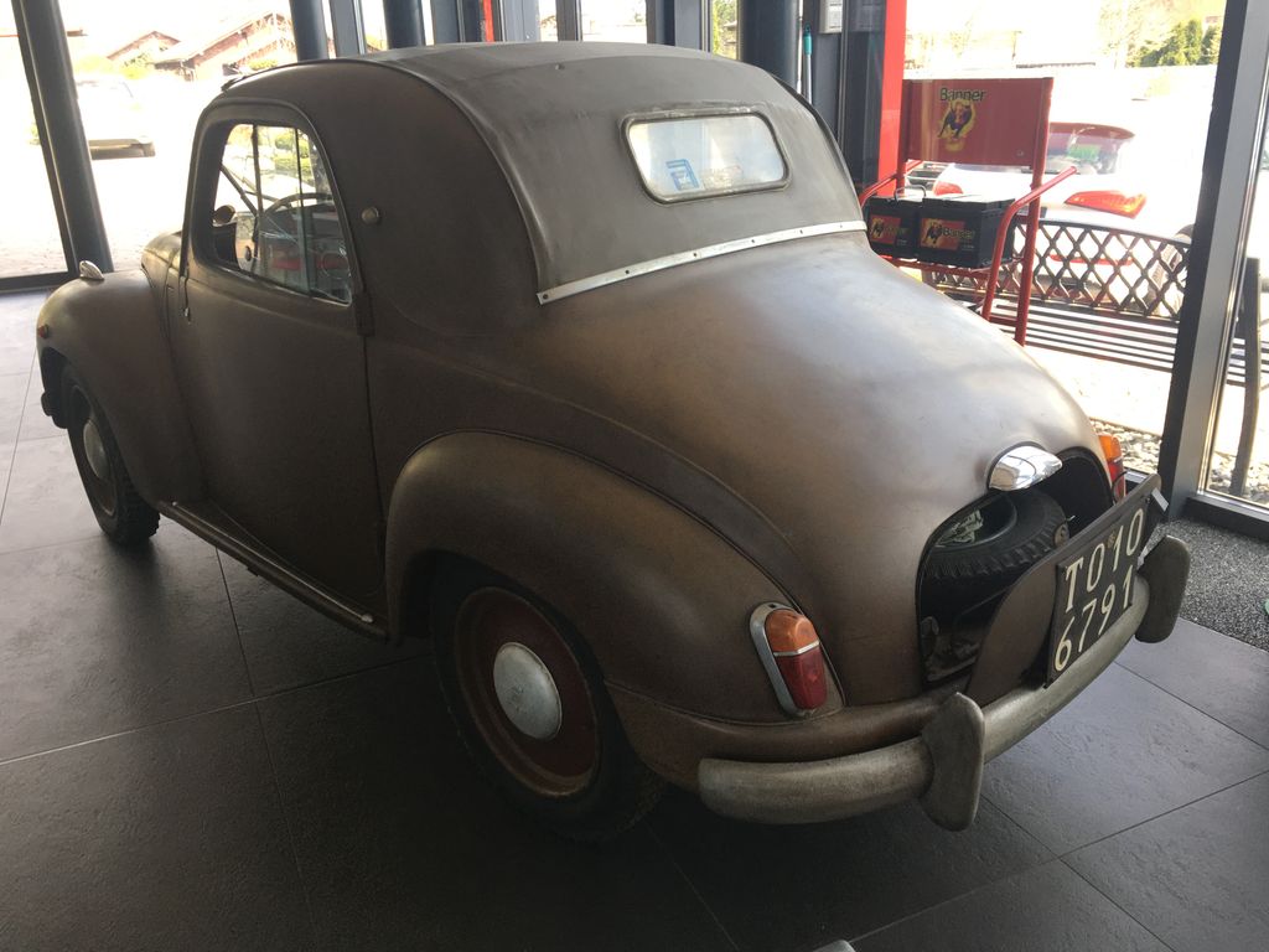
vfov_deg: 48.2
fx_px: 1063
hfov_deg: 61.7
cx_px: 634
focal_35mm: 29
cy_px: 476
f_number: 2.2
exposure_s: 1/50
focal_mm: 4.15
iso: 32
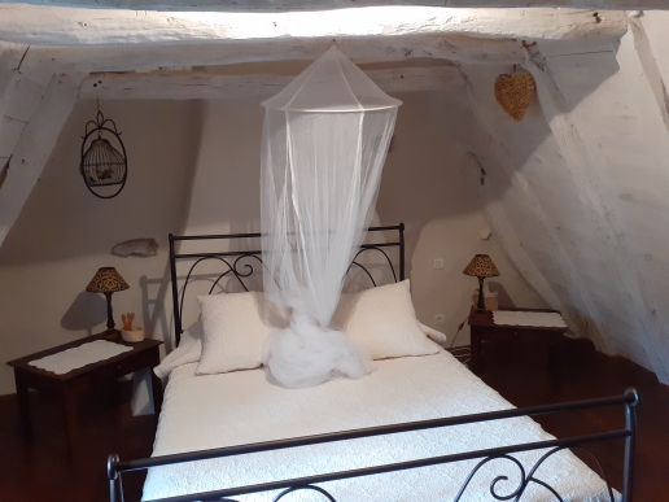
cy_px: 251
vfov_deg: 51.4
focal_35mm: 27
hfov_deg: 65.3
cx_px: 334
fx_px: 522
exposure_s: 1/25
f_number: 1.9
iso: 200
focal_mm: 3.6
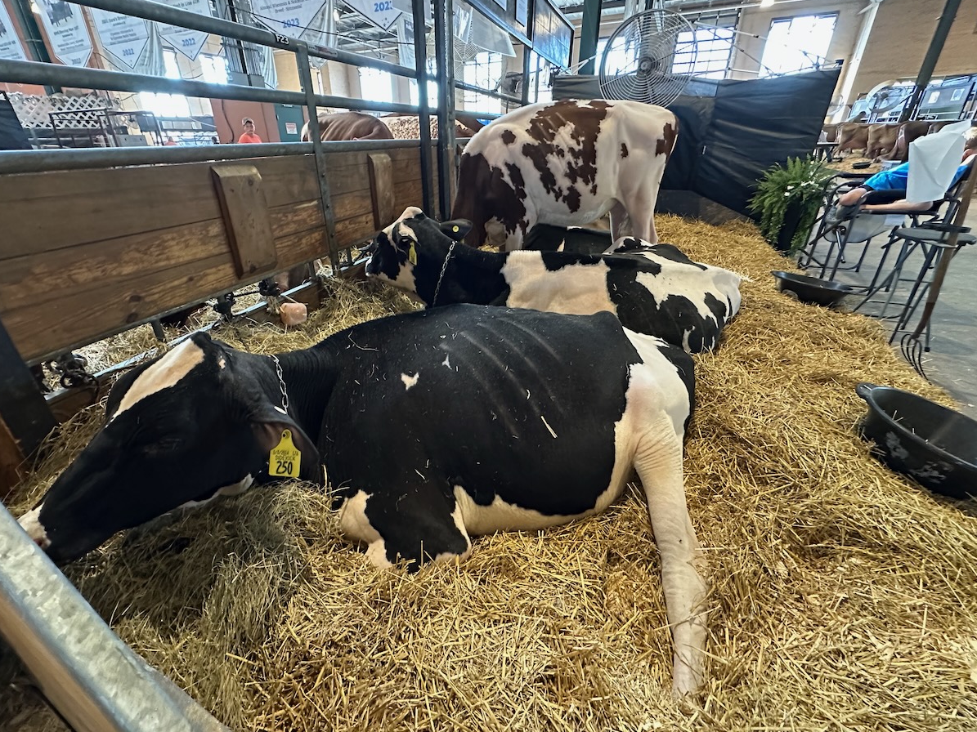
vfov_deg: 81.6
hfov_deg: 98.1
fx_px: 423
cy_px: 341
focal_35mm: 15
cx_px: 460
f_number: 2.2
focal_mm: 2.22
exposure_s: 1/60
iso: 1000
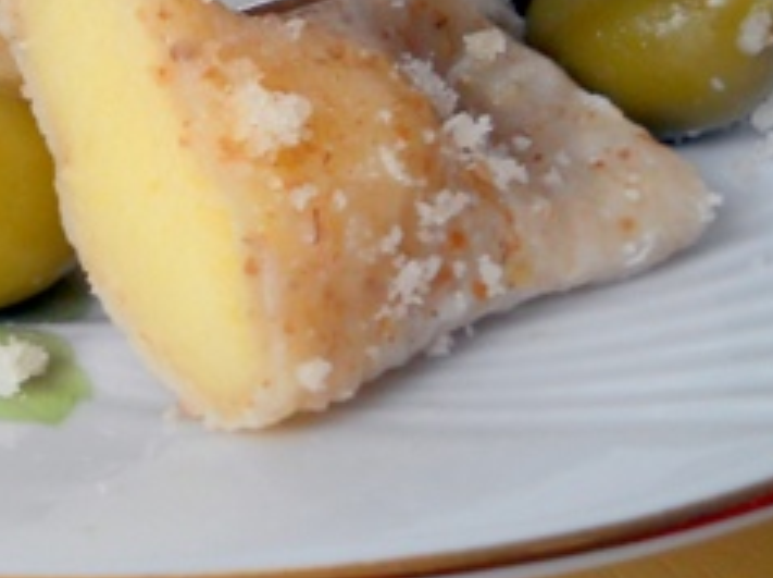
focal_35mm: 104
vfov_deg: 13.8
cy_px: -88
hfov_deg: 18.2
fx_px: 2319
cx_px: -95
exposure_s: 1/60
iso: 80
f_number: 3.1
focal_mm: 6.72
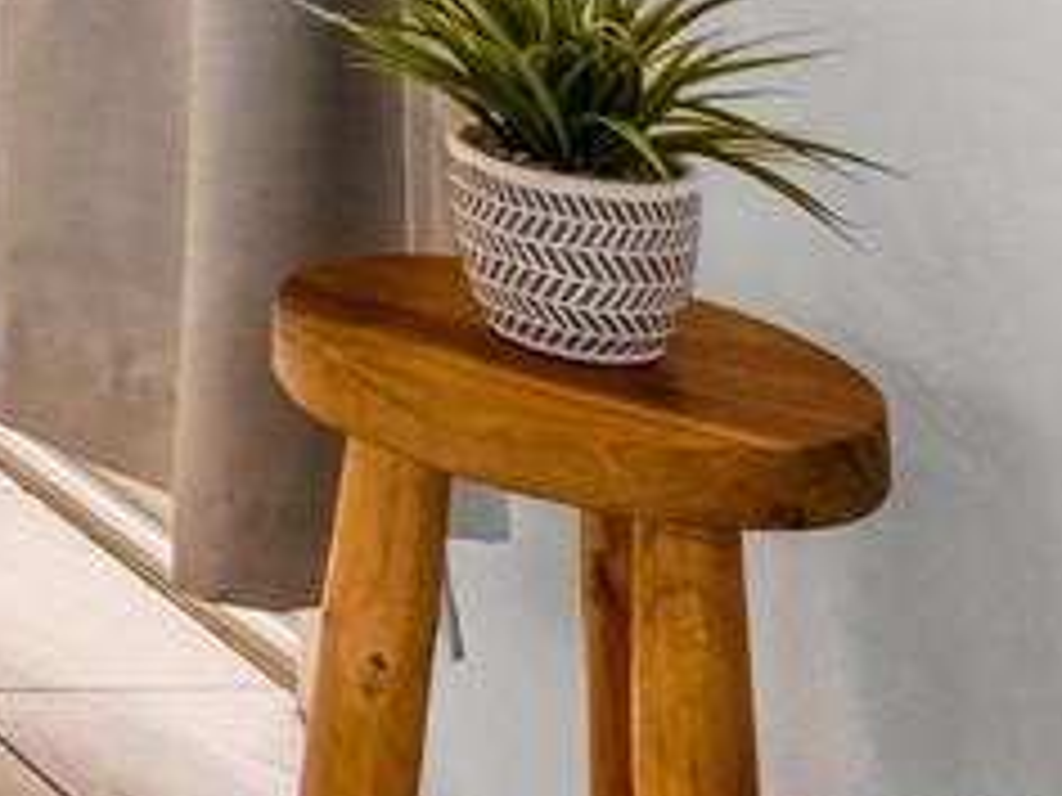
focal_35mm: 122
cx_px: -2072
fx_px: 3743
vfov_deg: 10.5
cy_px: -1075
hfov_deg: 11.0
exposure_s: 1/500
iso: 400
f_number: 4
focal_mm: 9
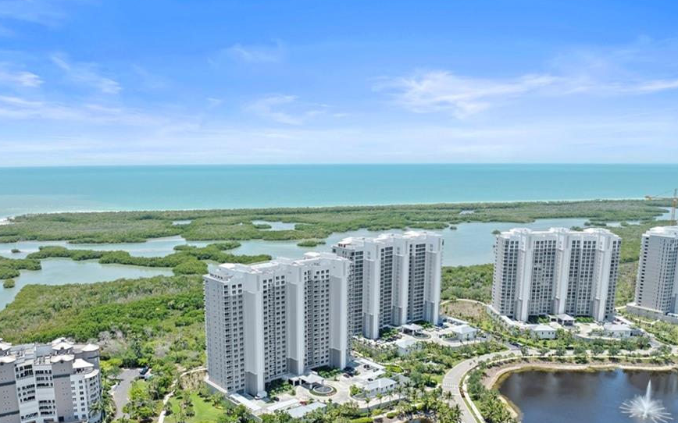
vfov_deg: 41.2
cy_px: 287
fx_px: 554
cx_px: 302
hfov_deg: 62.7
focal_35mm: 30
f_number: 2.8
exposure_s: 1/1250
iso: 100
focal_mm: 12.29
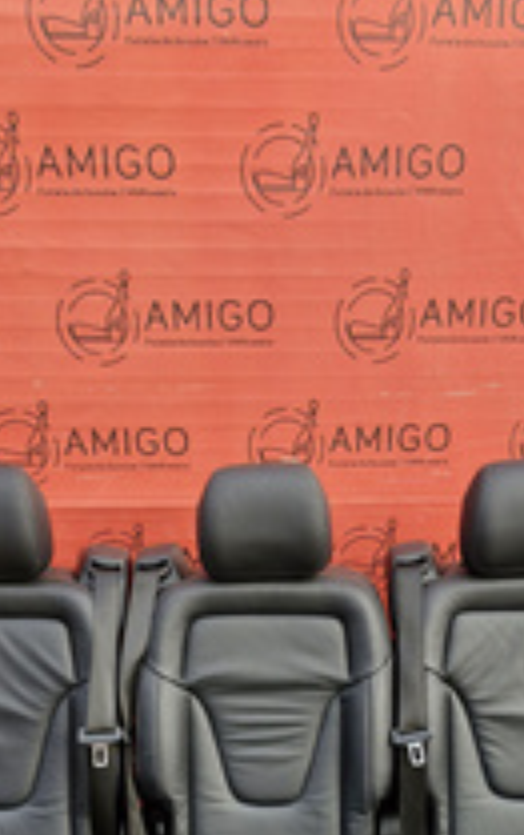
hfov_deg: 30.6
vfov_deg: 44.8
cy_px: 667
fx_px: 958
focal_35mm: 42
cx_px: 276
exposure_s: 1/173
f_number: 1.8
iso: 50
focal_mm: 5.54
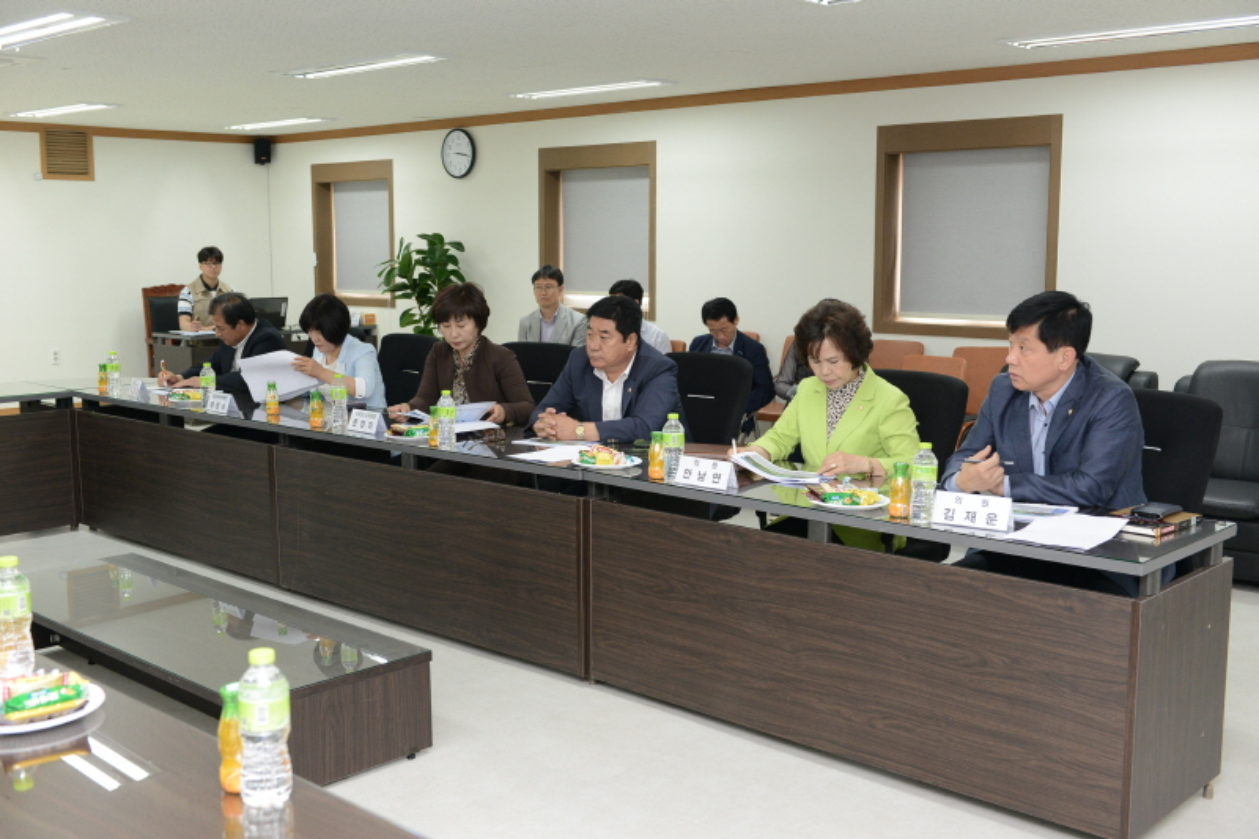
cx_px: 630
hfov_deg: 50.7
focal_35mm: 38
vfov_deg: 35.0
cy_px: 420
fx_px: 1329
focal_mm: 38
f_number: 5
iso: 1250
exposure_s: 1/125
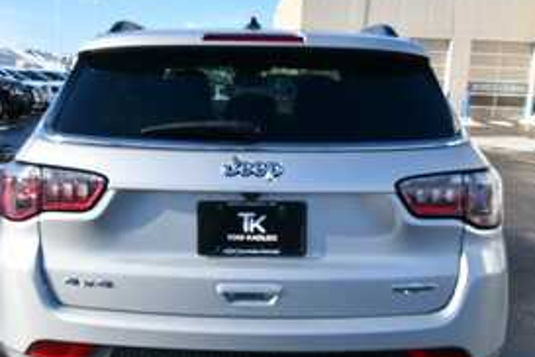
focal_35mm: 44
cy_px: 205
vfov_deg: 30.5
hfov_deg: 44.5
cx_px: 251
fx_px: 654
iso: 100
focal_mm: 20
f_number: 8
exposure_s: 1/250
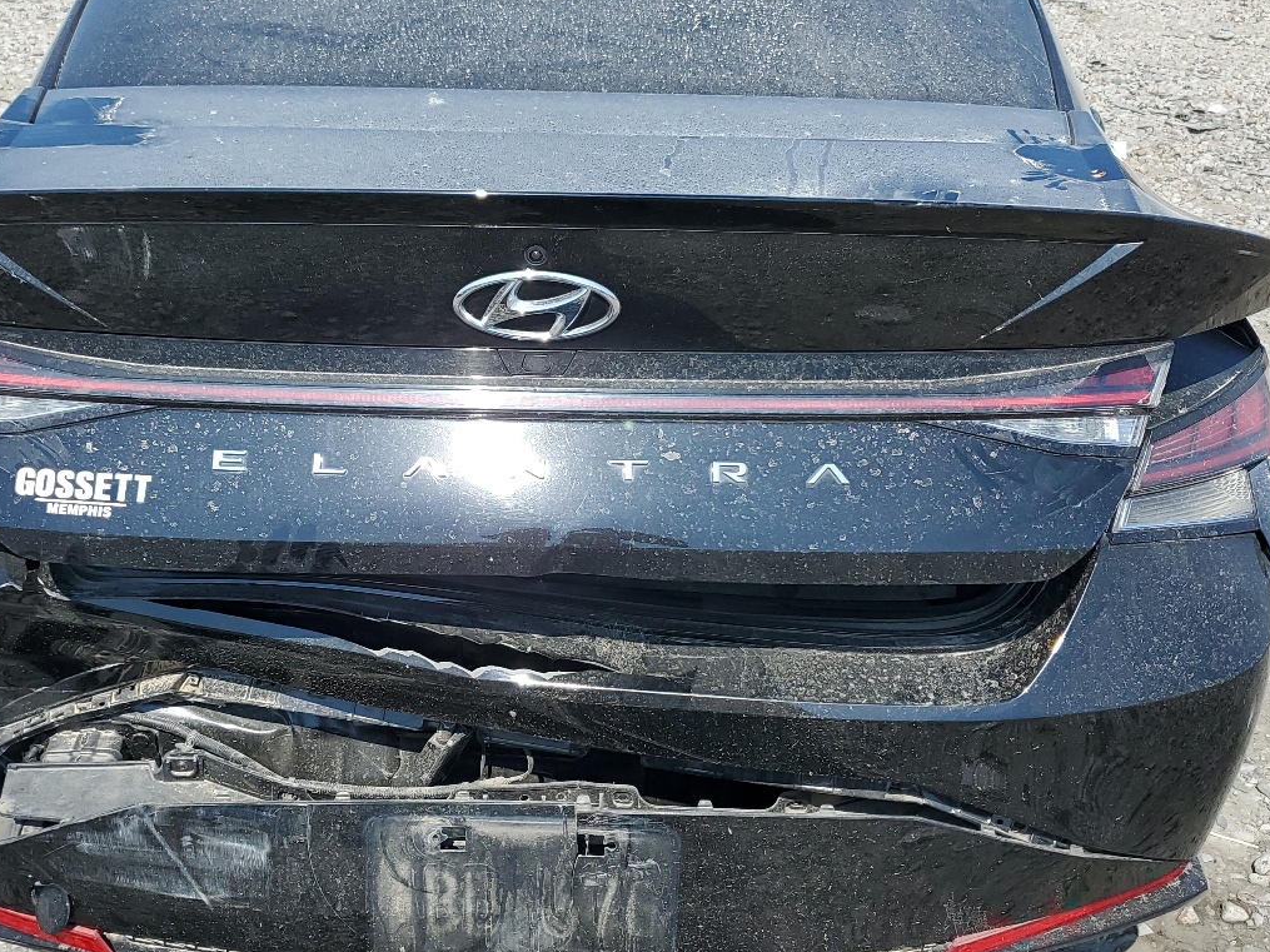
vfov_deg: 35.1
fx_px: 1504
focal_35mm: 41
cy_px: 444
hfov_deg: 45.8
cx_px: 603
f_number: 1.5
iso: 50
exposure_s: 1/3333
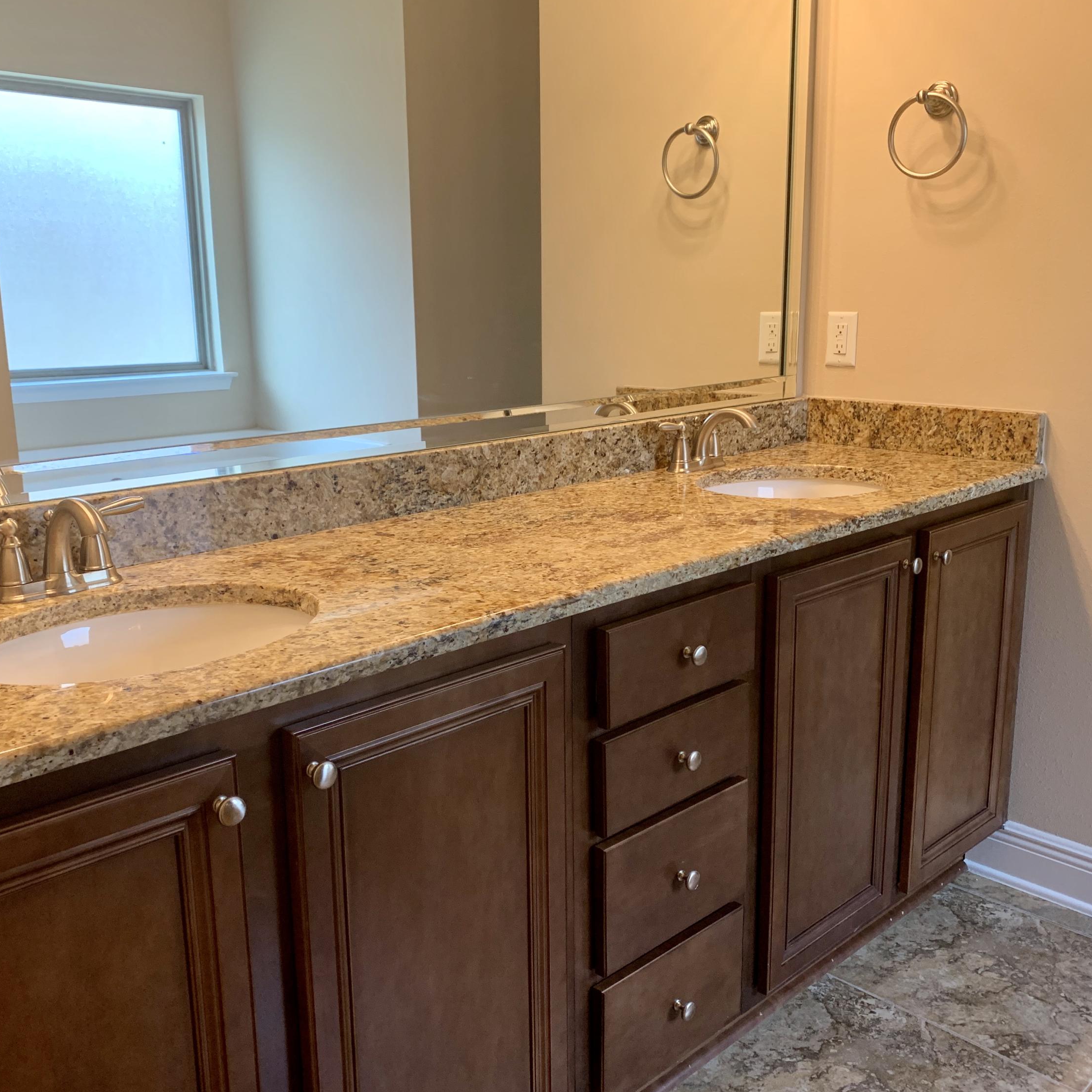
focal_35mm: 31
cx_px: 519
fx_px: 1106
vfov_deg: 52.5
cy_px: 547
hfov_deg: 52.5
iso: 125
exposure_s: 1/60
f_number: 1.8
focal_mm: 4.25
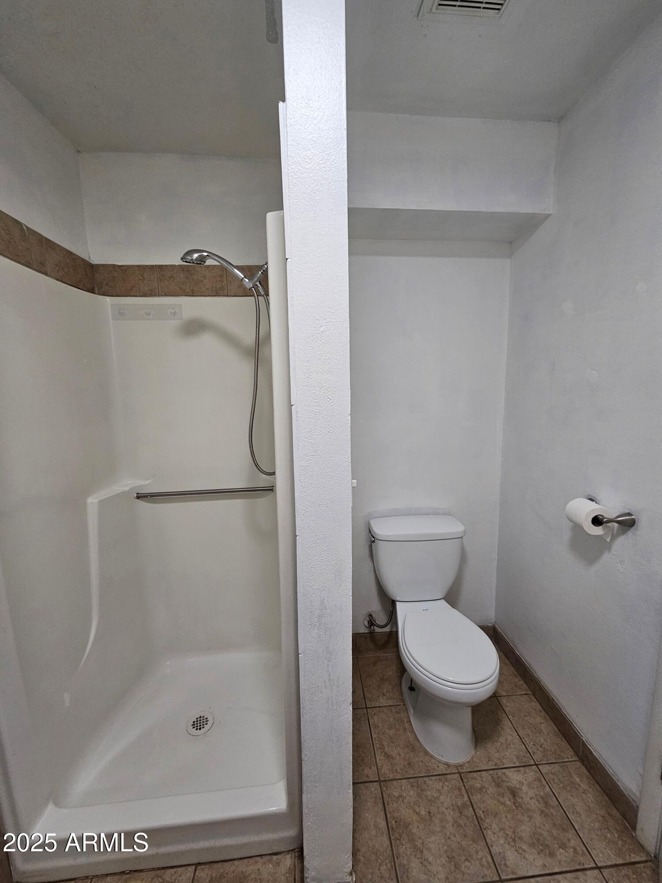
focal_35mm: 13
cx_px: 331
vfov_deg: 106.2
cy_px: 442
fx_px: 331
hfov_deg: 89.9
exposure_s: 1/60
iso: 125
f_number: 2.2
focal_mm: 2.2
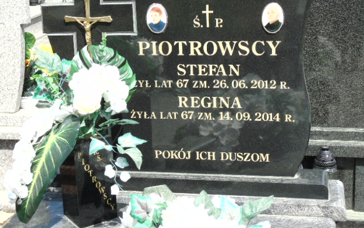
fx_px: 655
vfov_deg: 19.7
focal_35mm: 66
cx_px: 182
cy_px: 96
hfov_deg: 31.1
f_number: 4.5
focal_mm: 11
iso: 80
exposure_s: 1/400
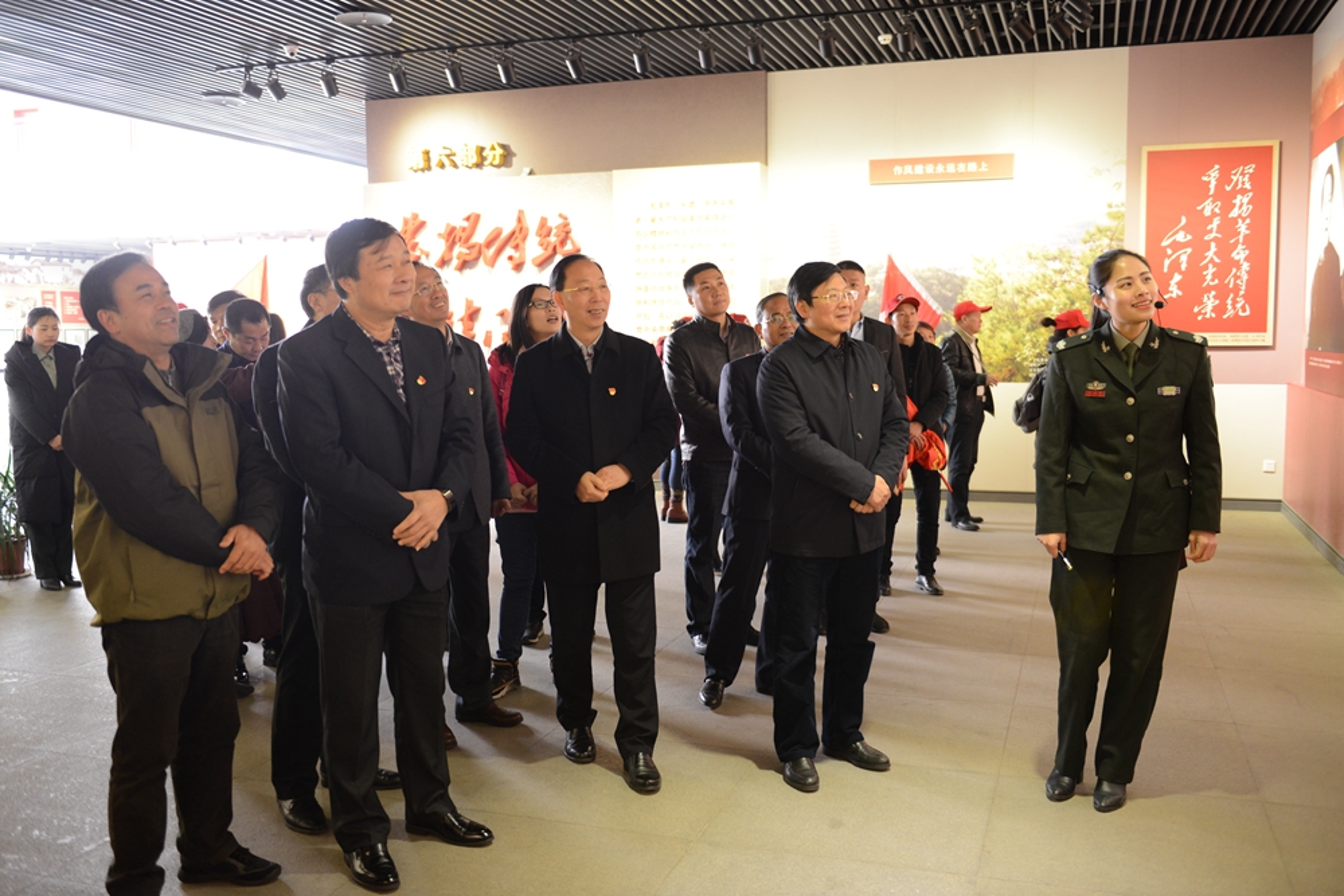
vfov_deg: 41.1
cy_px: 448
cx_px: 672
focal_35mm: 32
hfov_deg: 58.7
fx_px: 1195
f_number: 2.8
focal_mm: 32
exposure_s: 1/100
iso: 1600
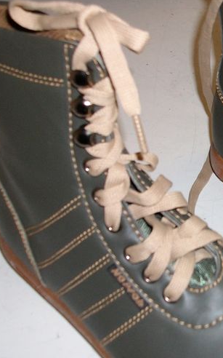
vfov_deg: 29.8
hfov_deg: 18.1
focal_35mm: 69
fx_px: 672
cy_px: 200
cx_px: 248
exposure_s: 1/40
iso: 125
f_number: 2.9
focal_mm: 5.7
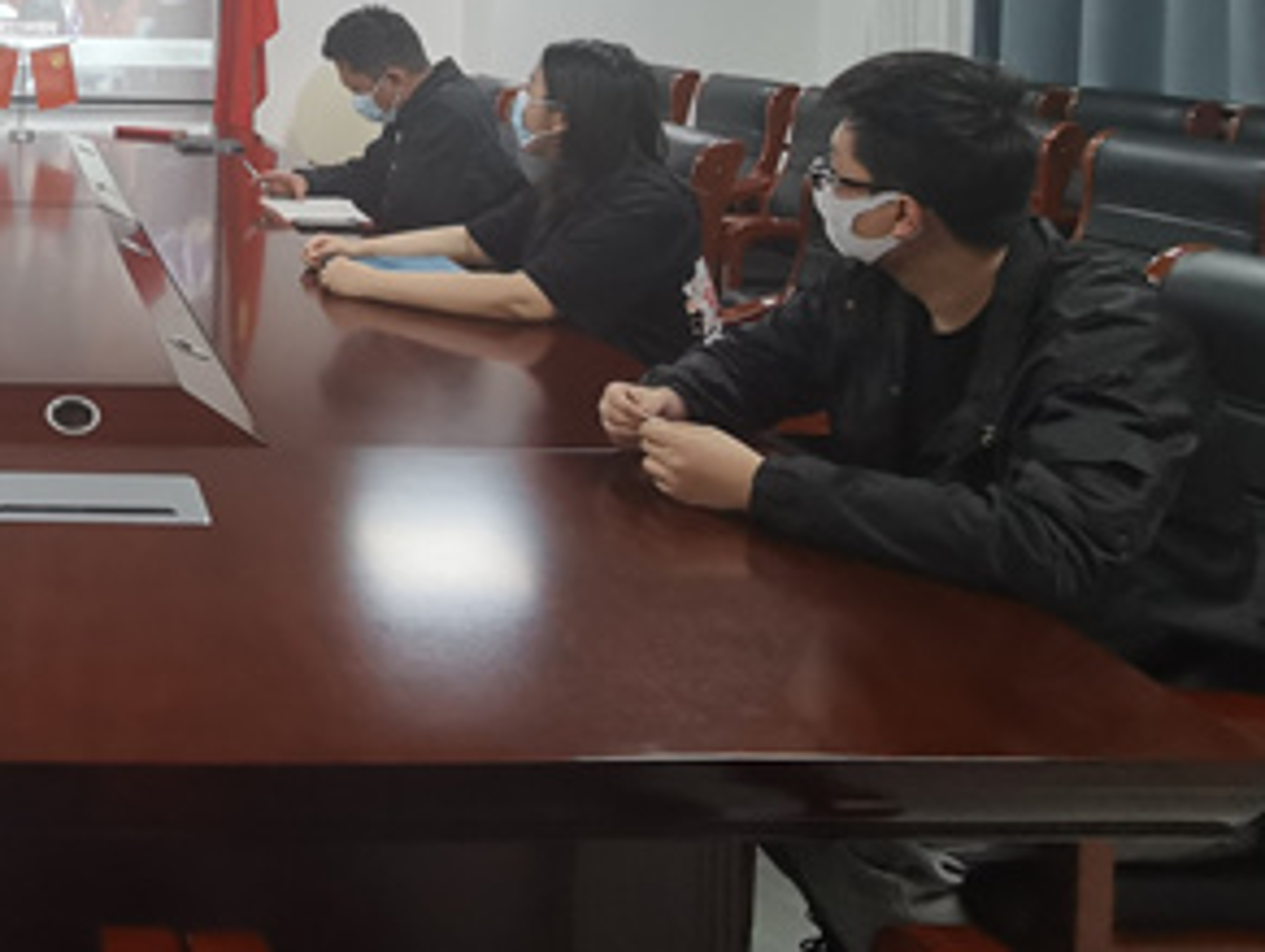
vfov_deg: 36.3
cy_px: -17
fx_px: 1281
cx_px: -4
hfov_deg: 44.6
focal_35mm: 35
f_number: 2.2
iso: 320
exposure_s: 1/40
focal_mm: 2.26
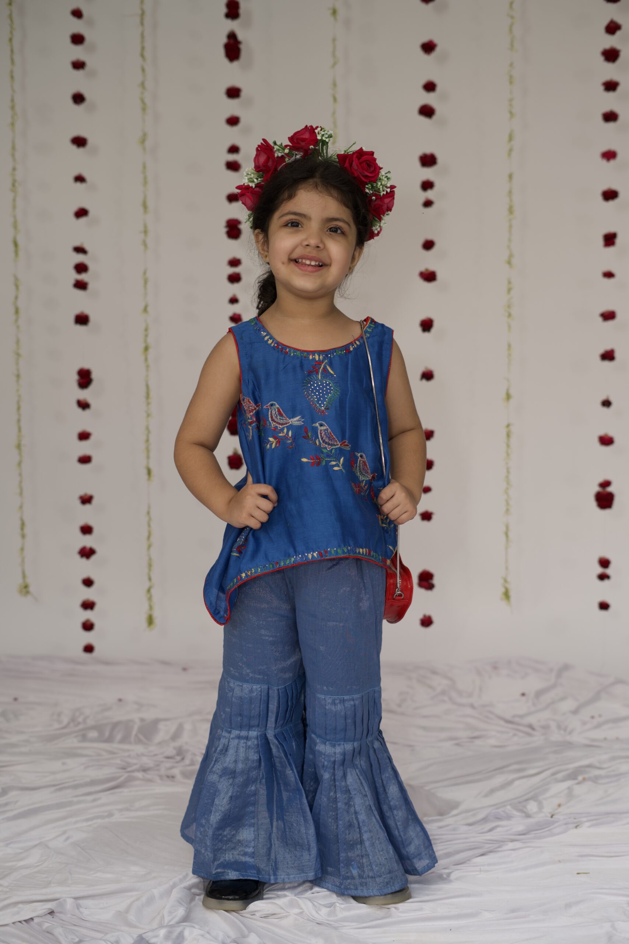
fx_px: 1310
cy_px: 472
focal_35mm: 50
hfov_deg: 27.0
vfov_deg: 39.6
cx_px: 314
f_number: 3.2
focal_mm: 50
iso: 50
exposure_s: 1/250
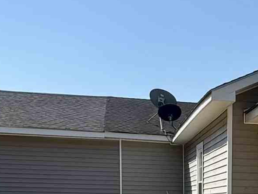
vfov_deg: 18.8
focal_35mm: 73
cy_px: 247
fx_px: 544
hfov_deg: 24.7
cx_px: 289
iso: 40
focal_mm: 2.22
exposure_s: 1/1094
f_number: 2.2
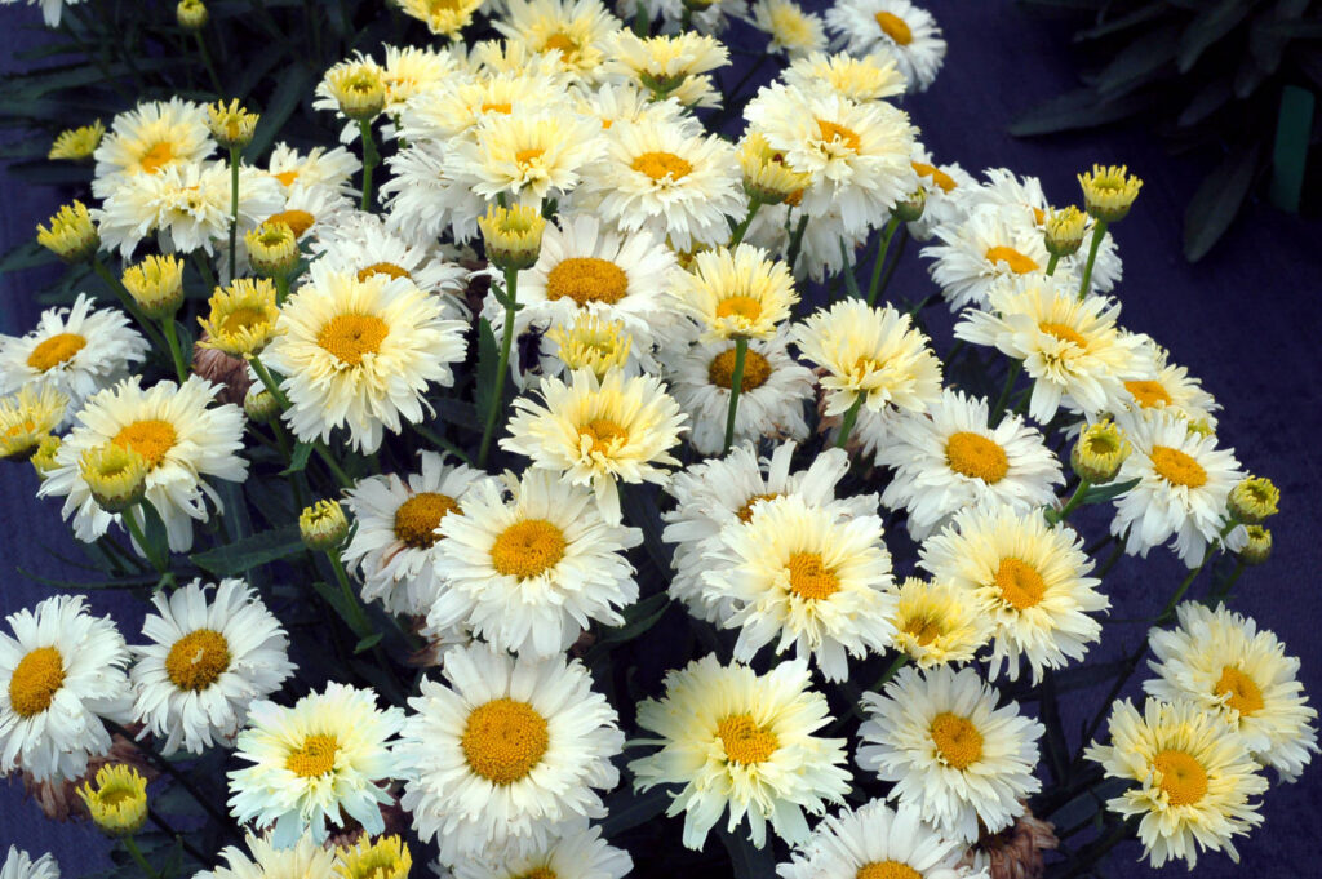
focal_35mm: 90
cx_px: 661
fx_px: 3302
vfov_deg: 15.2
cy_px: 440
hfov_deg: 22.6
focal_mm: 60
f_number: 16
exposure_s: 1/100
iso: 200
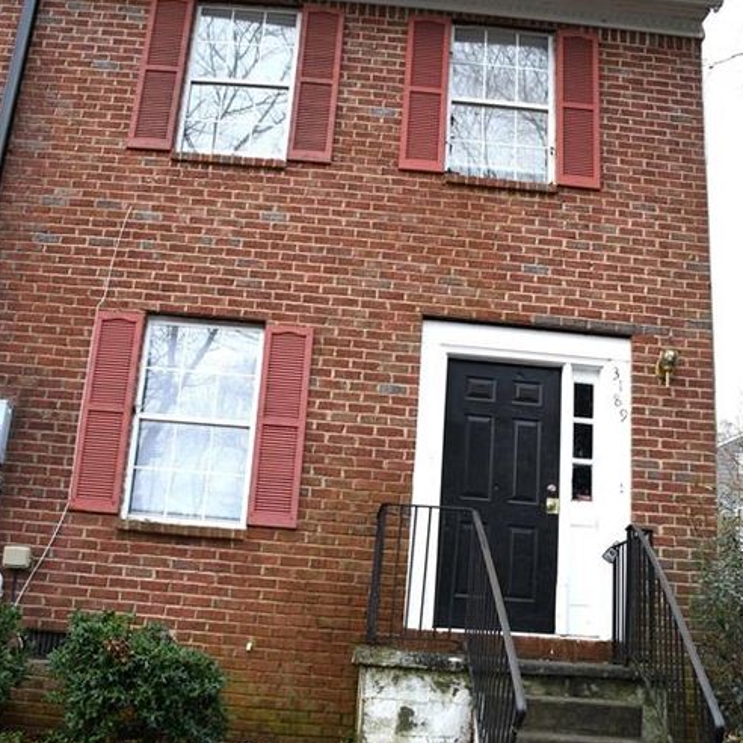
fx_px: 850
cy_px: 433
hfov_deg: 47.2
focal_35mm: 35
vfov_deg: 47.0
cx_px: 370
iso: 125
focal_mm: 18
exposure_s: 1/100
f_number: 4
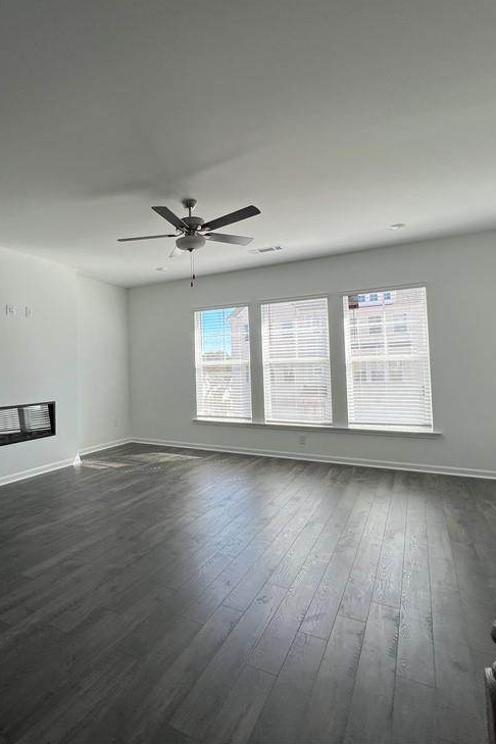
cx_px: 125
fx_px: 393
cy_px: 353
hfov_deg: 61.0
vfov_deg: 86.8
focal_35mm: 19
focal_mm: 1.57
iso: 32
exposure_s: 1/228
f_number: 1.8
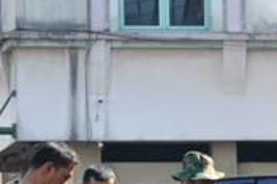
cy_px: 187
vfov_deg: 3.8
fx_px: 2780
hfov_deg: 5.7
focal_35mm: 362
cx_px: 400
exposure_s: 1/125
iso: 100
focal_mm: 66
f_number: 6.3
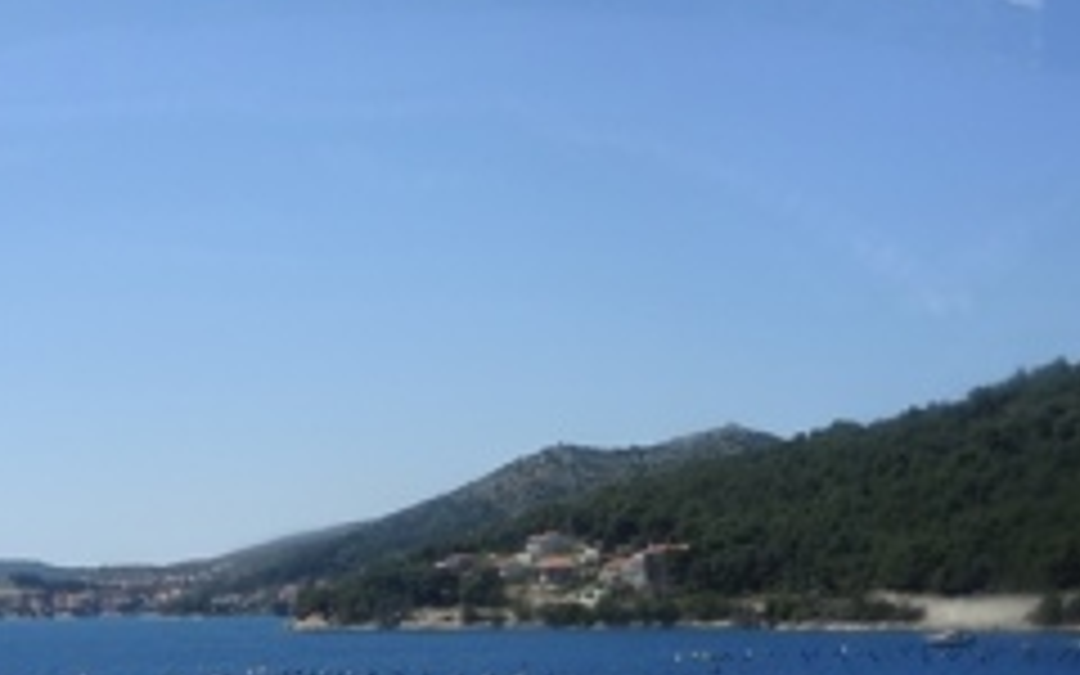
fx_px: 2796
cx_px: 234
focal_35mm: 95
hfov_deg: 21.6
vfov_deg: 13.5
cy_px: 713
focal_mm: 7.3
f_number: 4.5
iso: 80
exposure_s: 1/320
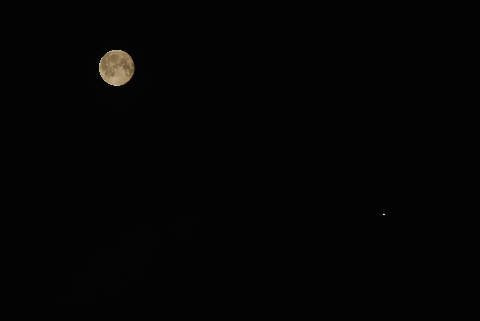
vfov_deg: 4.6
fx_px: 4004
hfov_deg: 6.9
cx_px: 240
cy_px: 160
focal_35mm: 300
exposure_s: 1/125
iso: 100
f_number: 8
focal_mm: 200
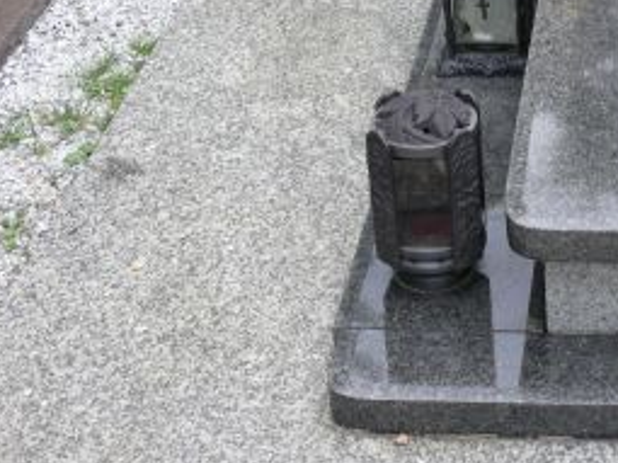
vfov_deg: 16.4
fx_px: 1570
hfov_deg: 21.3
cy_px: -22
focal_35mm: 88
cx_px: 645
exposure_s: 1/100
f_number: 2.8
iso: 100
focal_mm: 7.4
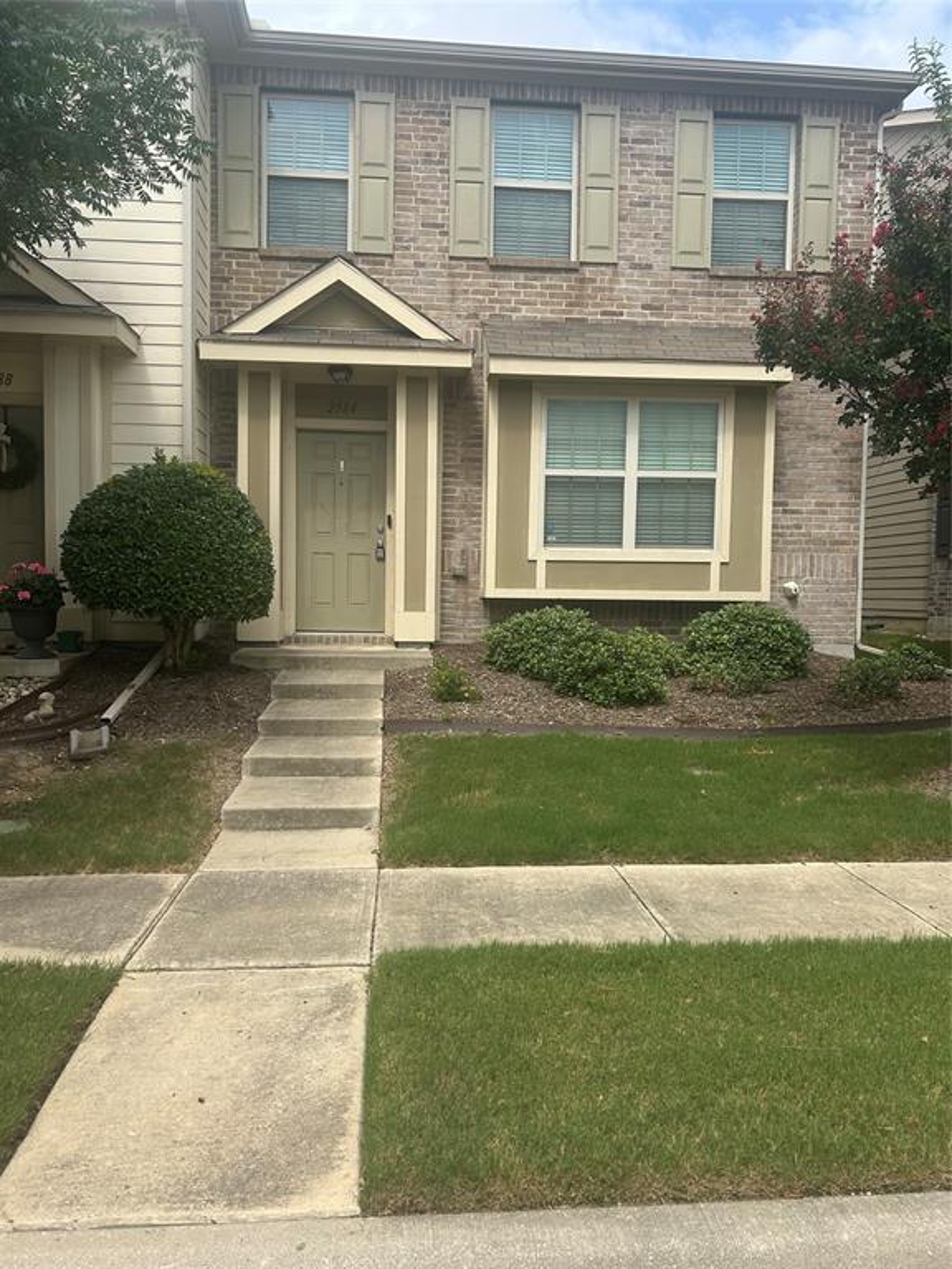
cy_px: 634
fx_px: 953
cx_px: 476
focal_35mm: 26
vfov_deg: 67.3
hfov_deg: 53.1
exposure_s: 1/3356
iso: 50
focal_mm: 5.7
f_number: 1.5
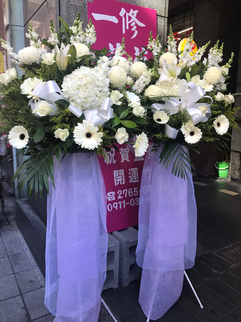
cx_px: 120
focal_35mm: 28
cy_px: 161
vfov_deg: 63.4
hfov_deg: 49.7
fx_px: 260
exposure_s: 1/120
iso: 32
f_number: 1.8
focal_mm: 3.99
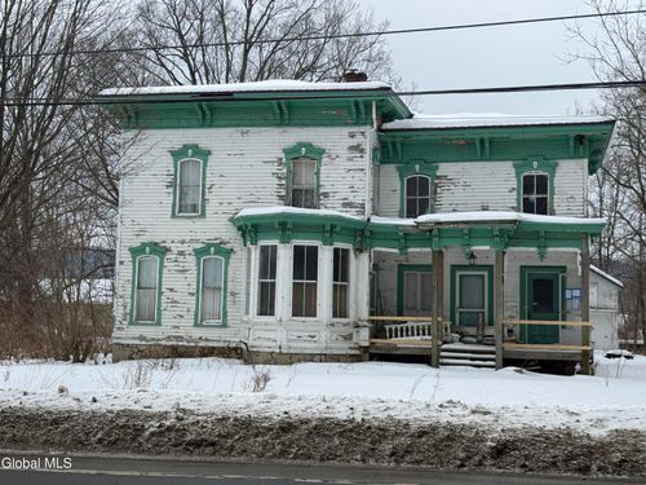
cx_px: 323
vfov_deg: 30.3
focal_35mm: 48
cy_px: 242
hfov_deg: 39.7
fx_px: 896
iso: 64
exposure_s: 1/1543
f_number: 1.78
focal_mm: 6.76
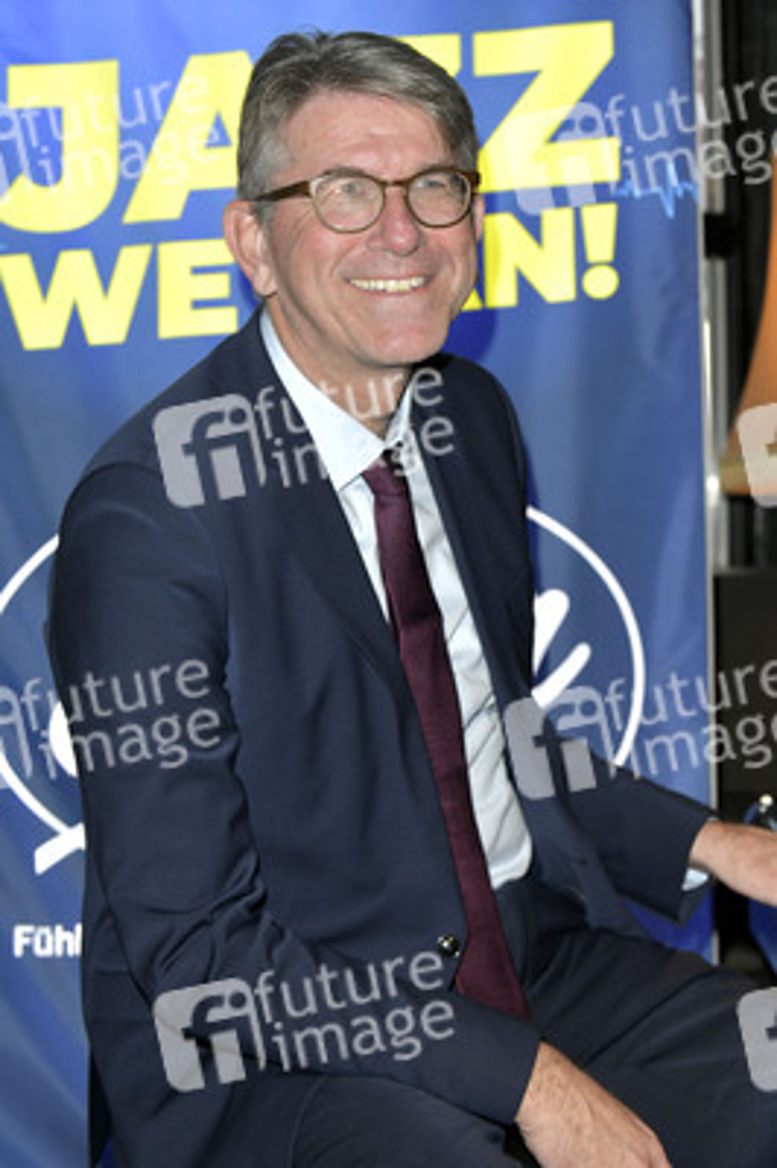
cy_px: 584
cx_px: 388
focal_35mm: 70
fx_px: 2270
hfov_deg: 19.4
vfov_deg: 28.9
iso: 2000
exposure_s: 1/200
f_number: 6.3
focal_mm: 70
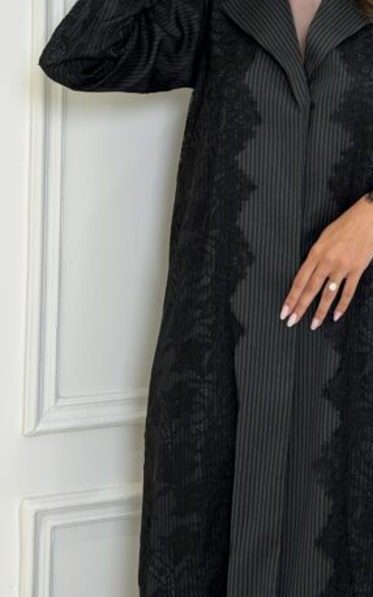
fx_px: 1446
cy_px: 114
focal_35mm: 89
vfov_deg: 22.9
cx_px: 348
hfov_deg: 14.5
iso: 64
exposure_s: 1/239
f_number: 1.78
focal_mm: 6.76
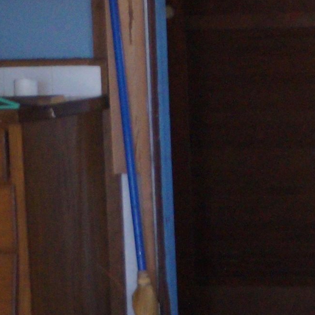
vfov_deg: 9.7
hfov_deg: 9.4
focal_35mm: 179
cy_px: 20
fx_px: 1843
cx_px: 501
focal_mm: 30
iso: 2500
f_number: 4.5
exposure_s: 1/160
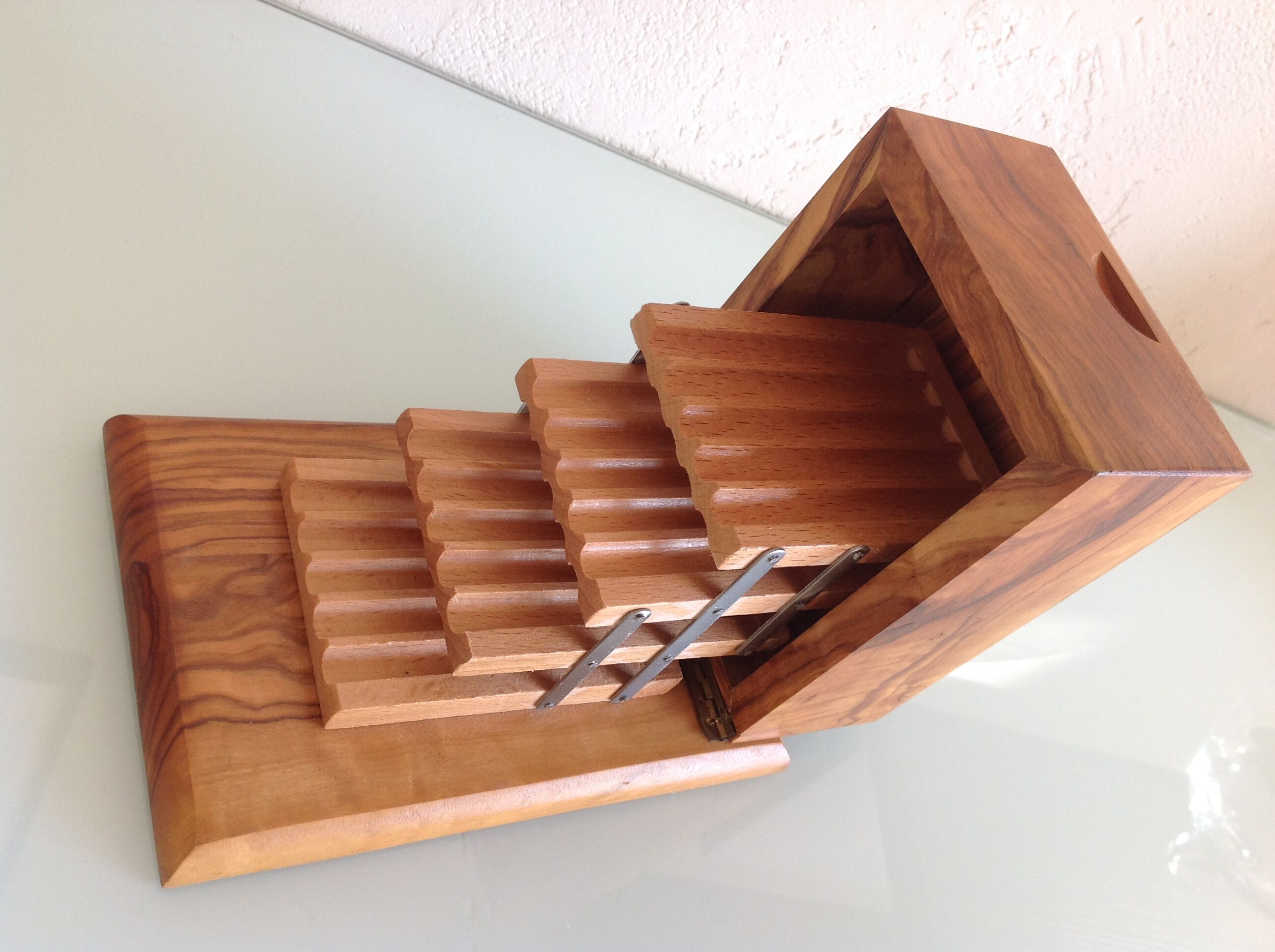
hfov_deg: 52.7
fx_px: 1287
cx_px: 638
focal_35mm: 35
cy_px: 476
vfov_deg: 40.6
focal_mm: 4.28
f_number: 2.4
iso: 50
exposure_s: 1/40
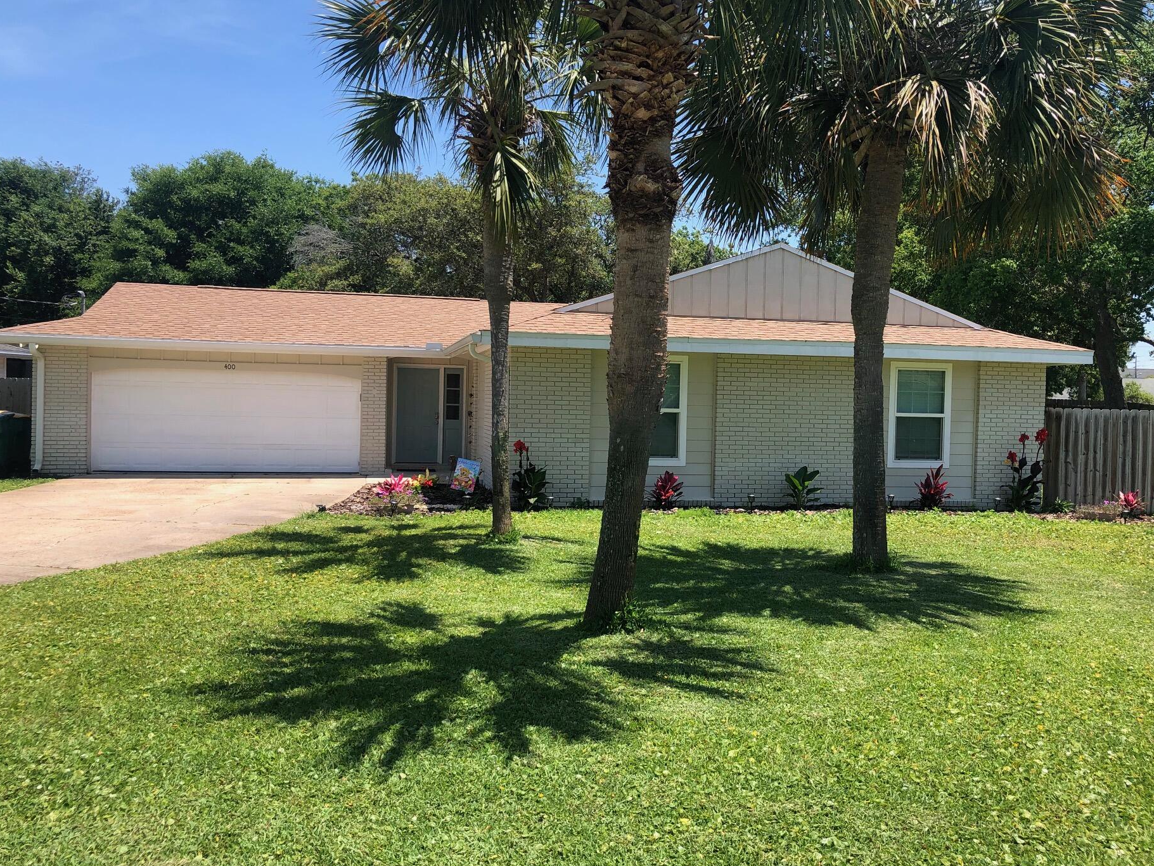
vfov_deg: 45.4
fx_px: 1034
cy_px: 428
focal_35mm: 31
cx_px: 636
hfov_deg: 58.2
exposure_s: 1/1171
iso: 20
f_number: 1.8
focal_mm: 3.99
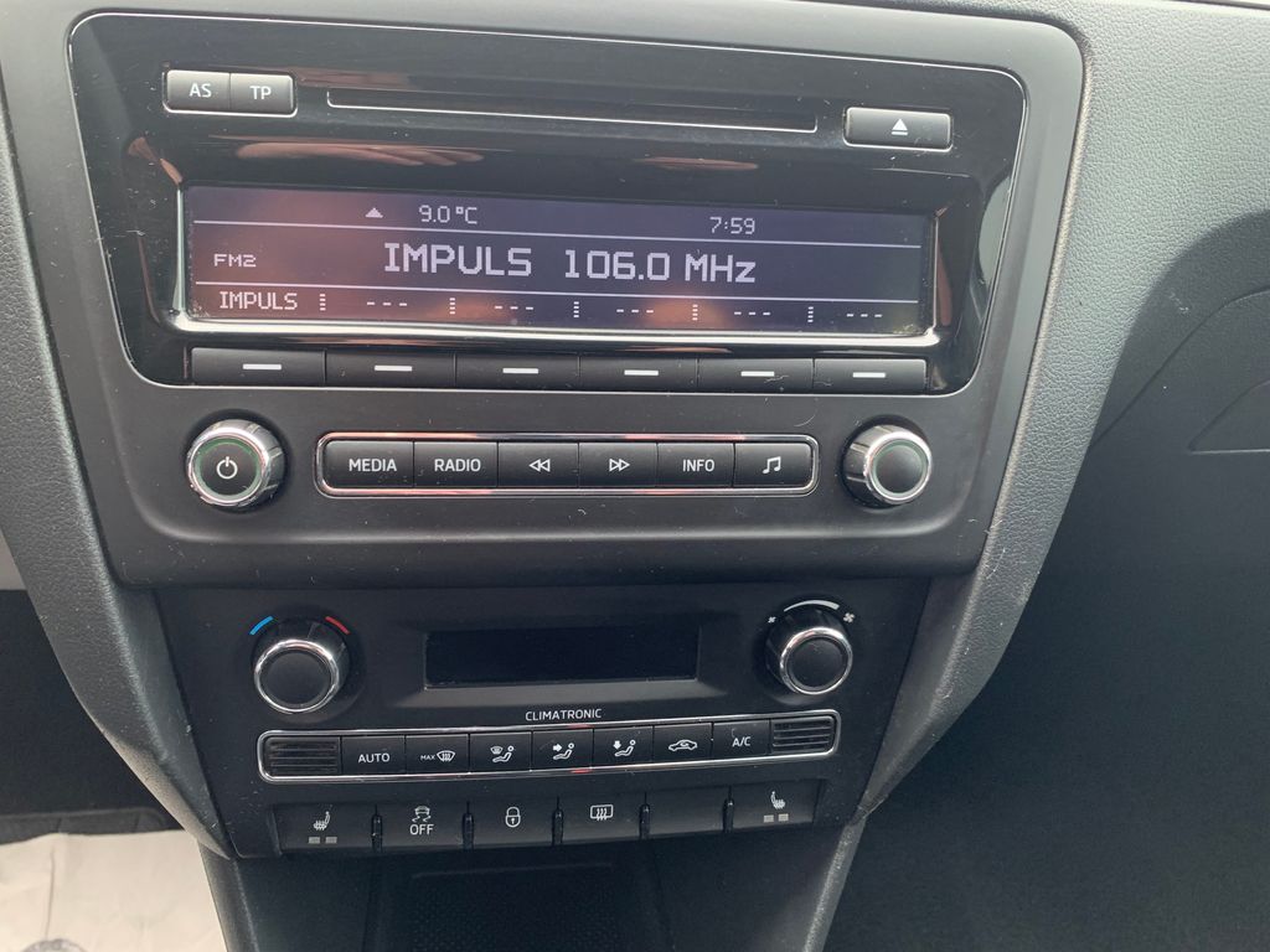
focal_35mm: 26
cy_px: 476
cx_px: 635
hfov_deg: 67.3
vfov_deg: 53.1
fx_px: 954
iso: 250
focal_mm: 4.25
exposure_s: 1/60
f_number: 1.8
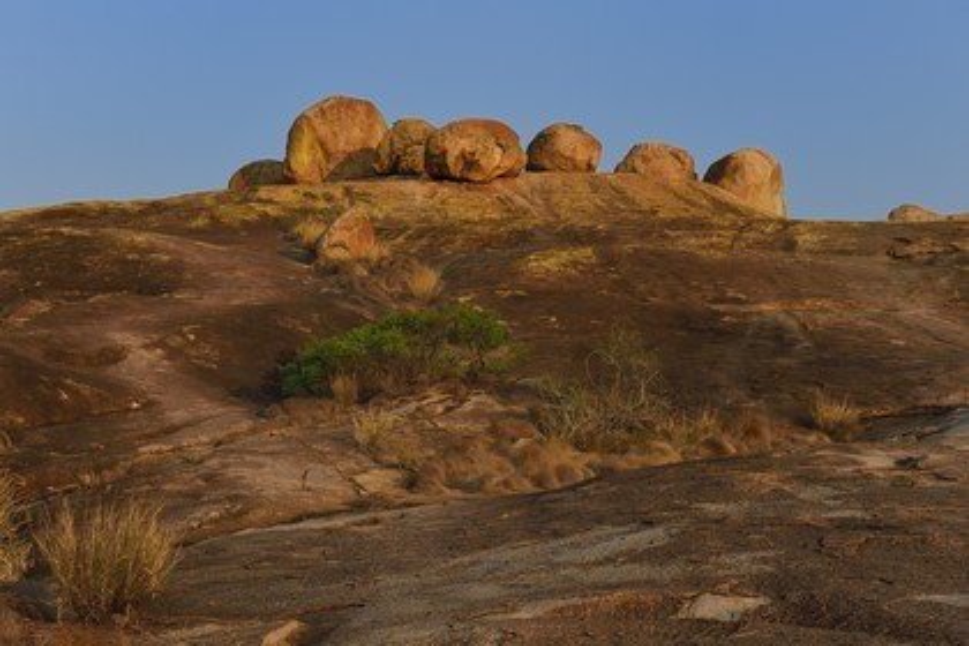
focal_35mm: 70
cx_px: 484
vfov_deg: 19.5
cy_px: 323
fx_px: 1884
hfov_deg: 28.8
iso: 400
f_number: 11
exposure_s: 1/320
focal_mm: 70
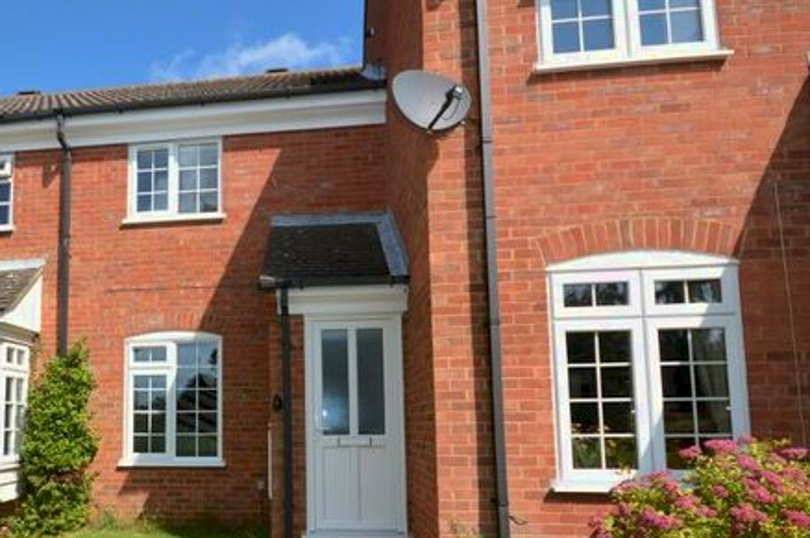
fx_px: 539
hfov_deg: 70.8
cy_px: 370
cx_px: 246
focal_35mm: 24
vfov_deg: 51.8
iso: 100
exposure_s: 1/200
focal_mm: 10
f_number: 8
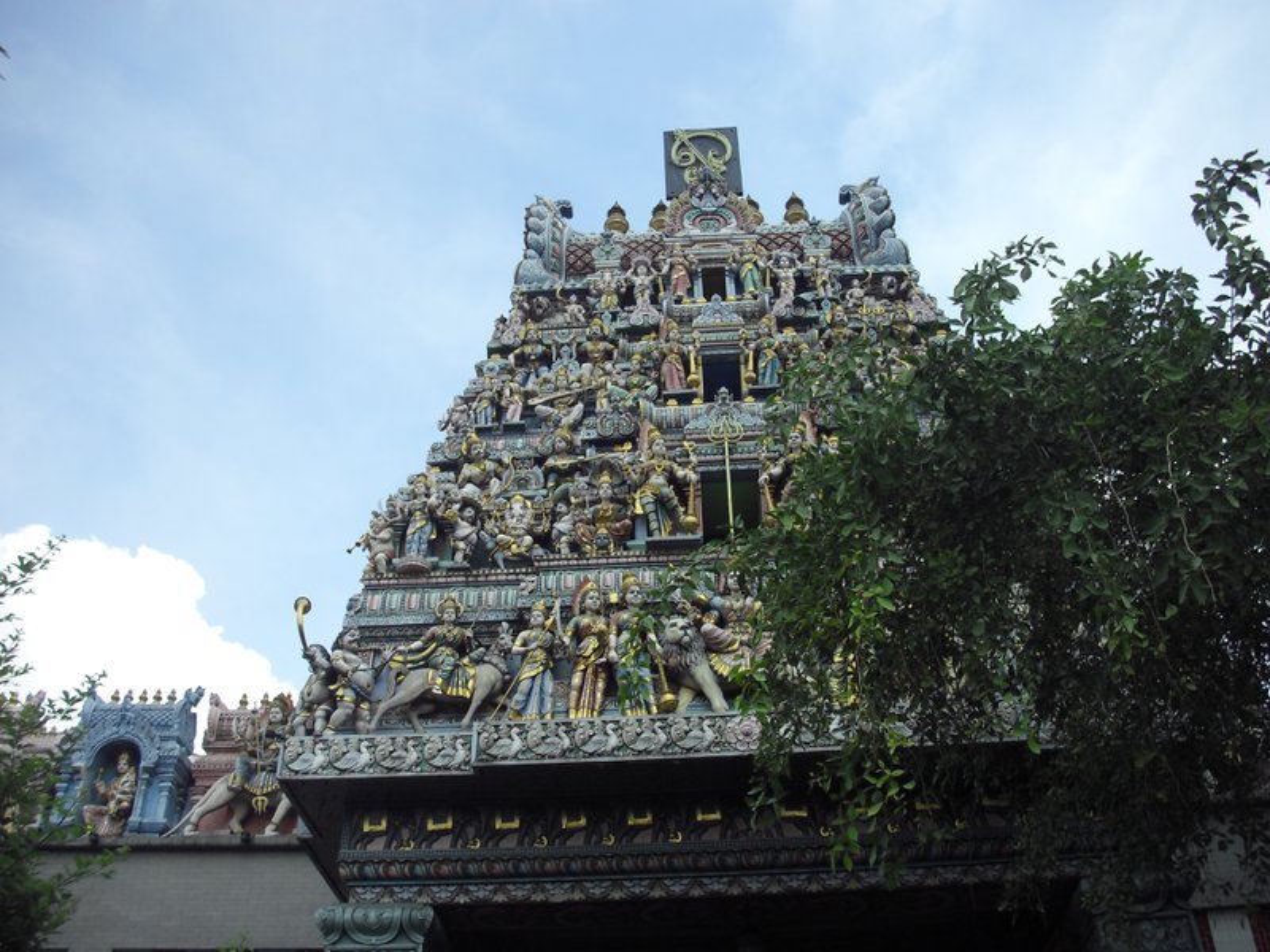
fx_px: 1394
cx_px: 635
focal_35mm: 38
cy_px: 476
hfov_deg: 49.0
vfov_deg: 37.7
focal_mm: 6.2
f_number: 8
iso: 100
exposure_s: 1/200
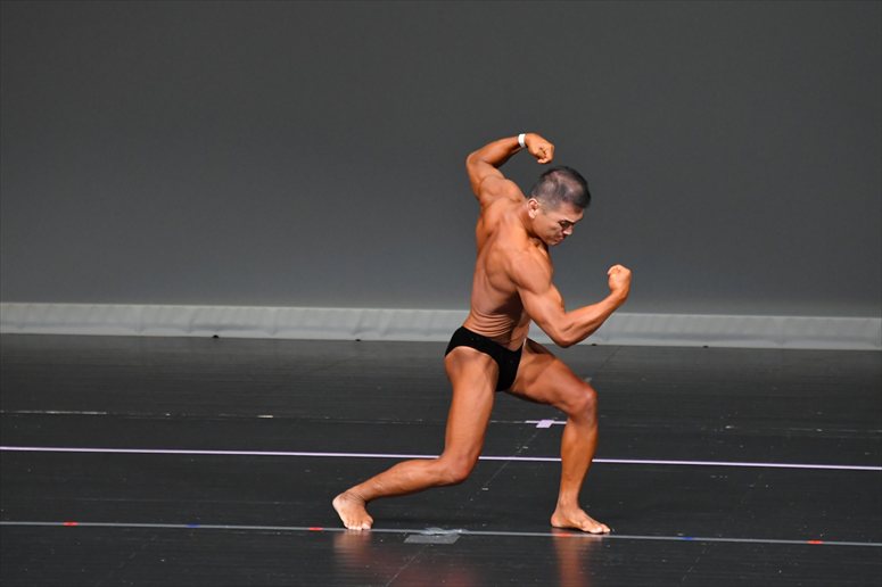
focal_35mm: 345
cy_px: 294
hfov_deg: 6.0
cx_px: 441
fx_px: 8448
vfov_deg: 4.0
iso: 4000
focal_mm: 230
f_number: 5.6
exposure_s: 1/400
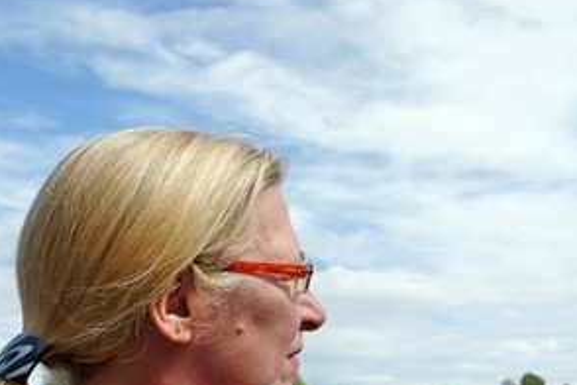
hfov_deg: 32.9
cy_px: 275
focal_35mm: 61
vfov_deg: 22.1
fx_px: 978
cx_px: 318
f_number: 8
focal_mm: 26
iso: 200
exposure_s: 1/640
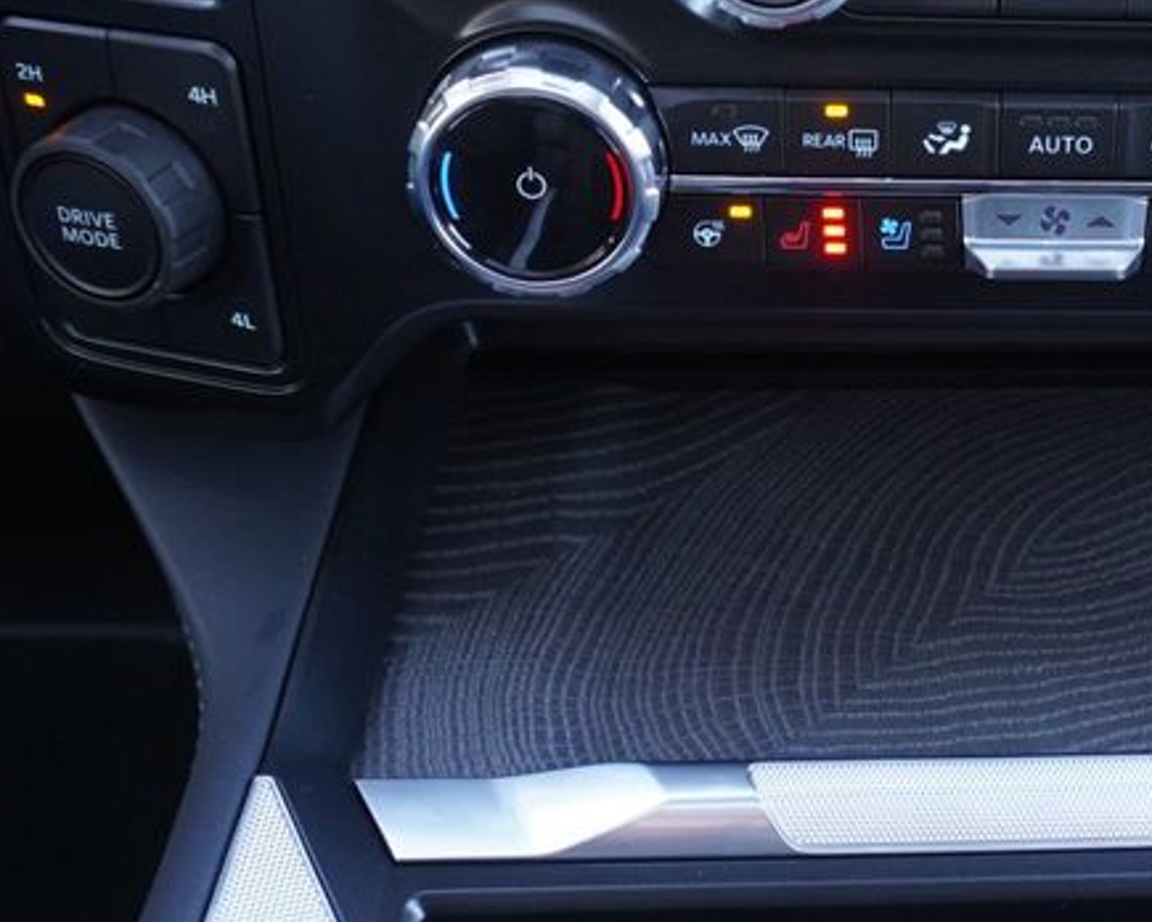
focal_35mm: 53
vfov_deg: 28.4
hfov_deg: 33.8
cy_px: 289
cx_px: 998
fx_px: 1807
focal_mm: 16
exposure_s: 1/60
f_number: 4
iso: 1250
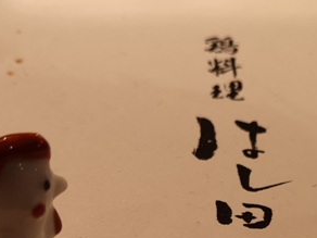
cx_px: 185
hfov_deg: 26.3
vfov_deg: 18.9
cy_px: 283
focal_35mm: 74
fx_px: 678
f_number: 1.8
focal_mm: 3.95
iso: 160
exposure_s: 1/50
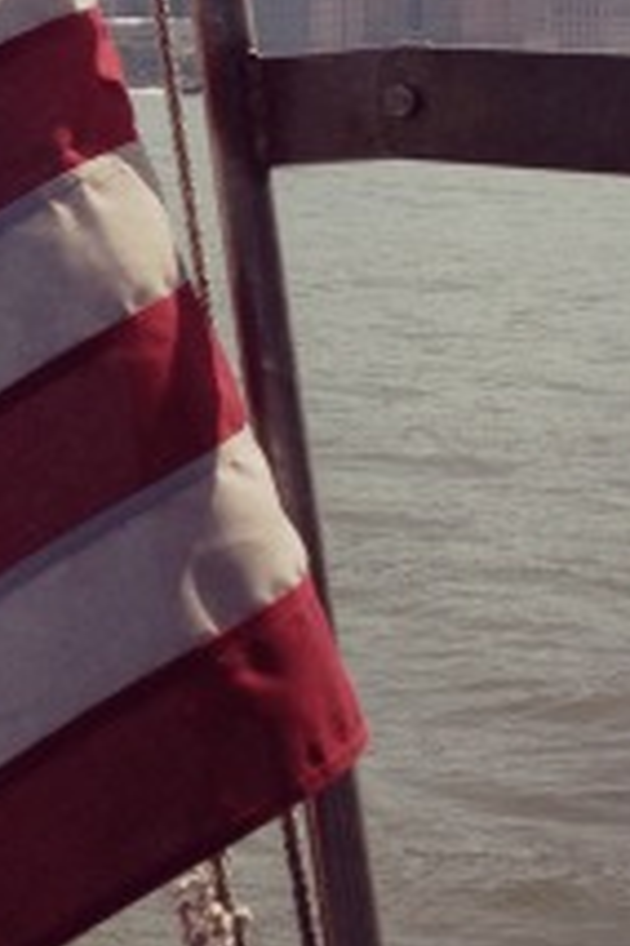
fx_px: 3465
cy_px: 140
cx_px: -368
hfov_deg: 10.0
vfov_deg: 15.4
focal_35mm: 132
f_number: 2.4
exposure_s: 1/2045
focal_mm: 4.28
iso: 50
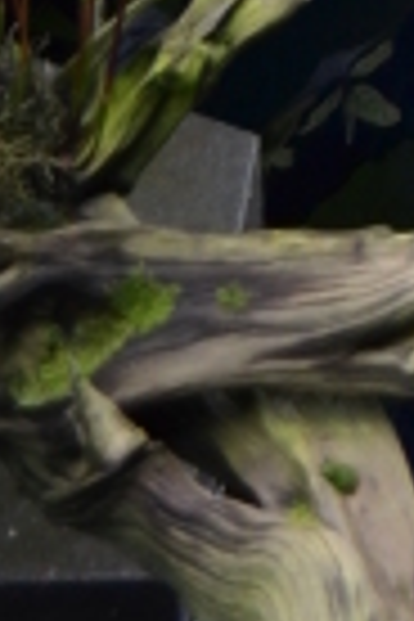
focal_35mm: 200
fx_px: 3450
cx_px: 1323
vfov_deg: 8.1
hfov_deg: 6.2
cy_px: -1490
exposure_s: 1/100
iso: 400
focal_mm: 18
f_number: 4.5
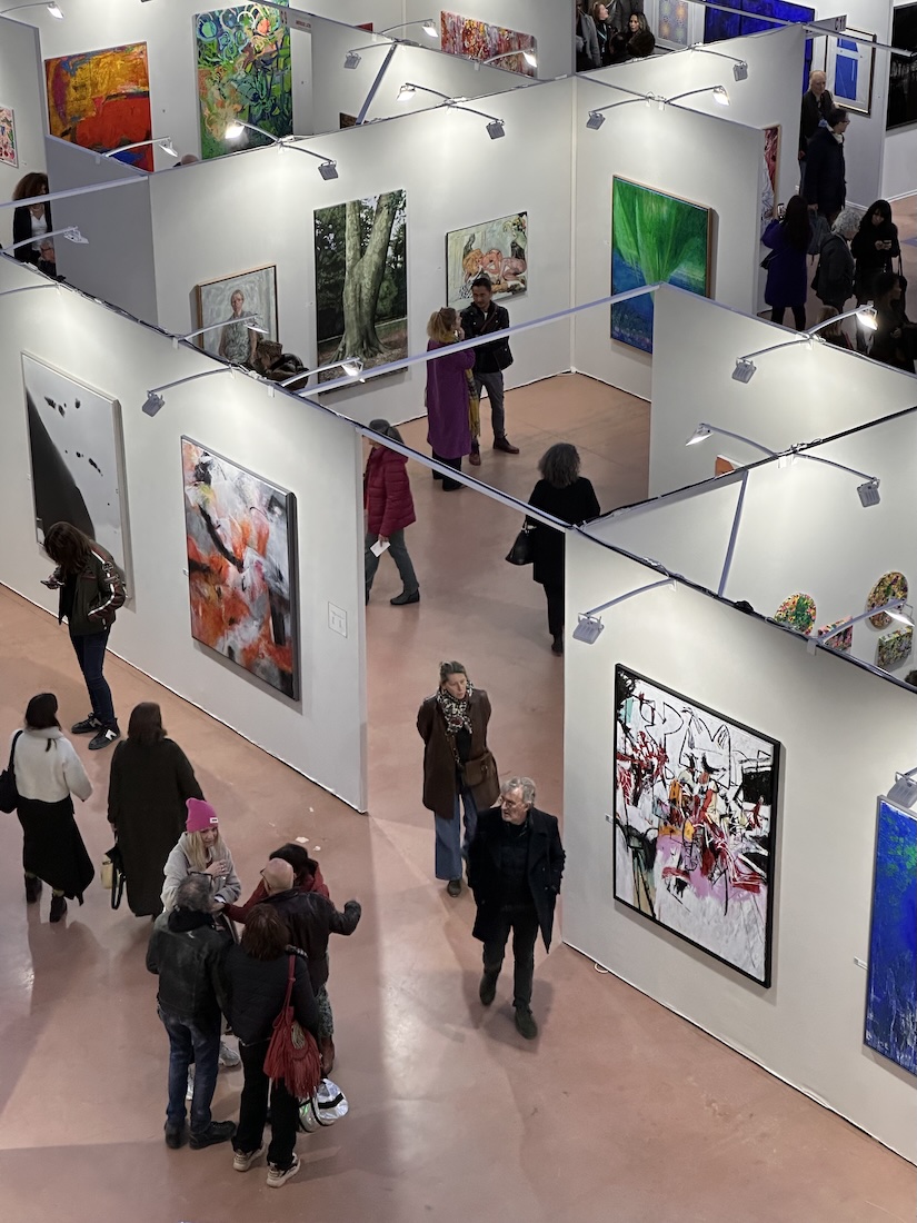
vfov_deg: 25.3
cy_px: 612
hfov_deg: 19.1
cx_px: 458
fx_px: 2720
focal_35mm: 77
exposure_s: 1/100
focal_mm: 9
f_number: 2.8
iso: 200
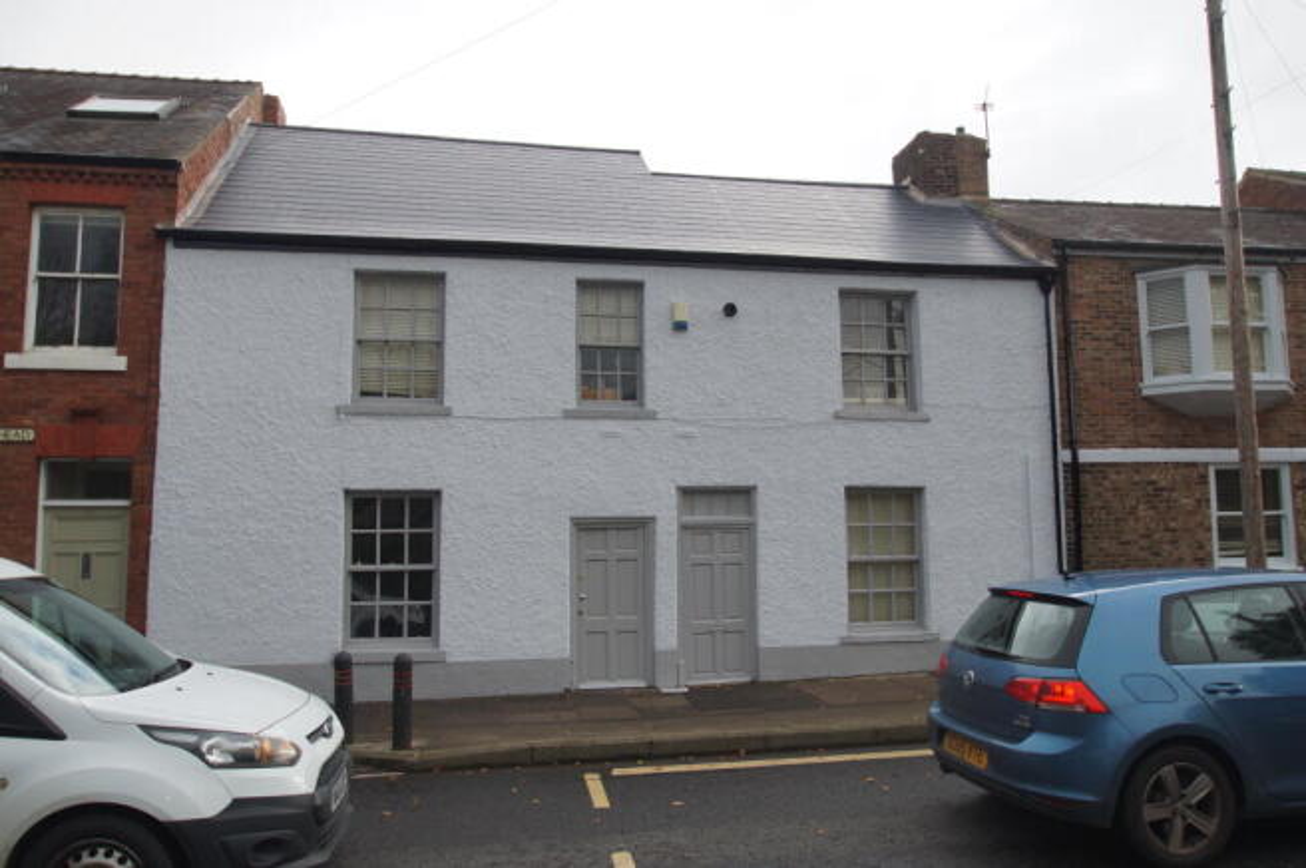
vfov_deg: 51.2
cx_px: 653
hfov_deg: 71.6
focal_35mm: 25
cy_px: 434
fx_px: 906
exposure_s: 1/160
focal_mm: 17
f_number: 6.3
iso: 100
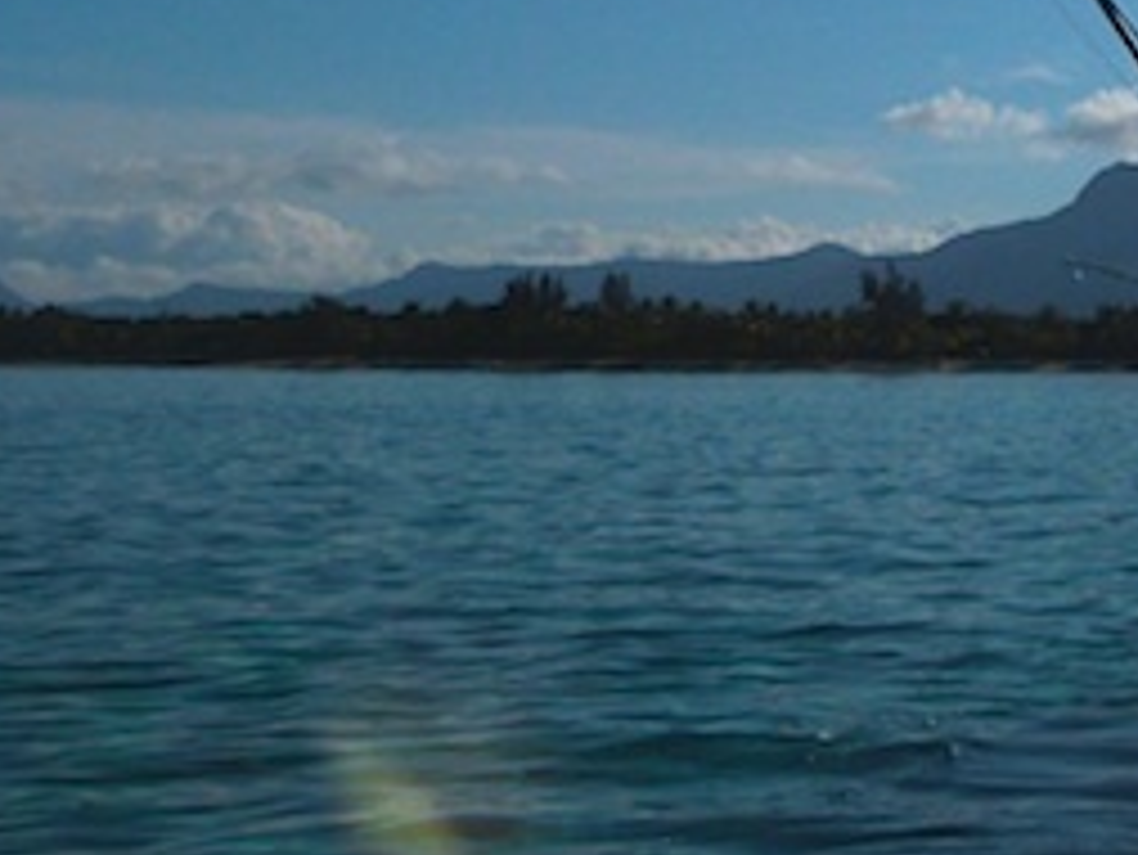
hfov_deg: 21.7
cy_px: -18
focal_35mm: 79
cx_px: 1570
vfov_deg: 18.2
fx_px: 2598
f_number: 5.6
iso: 100
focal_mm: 4.5
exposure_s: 1/2000
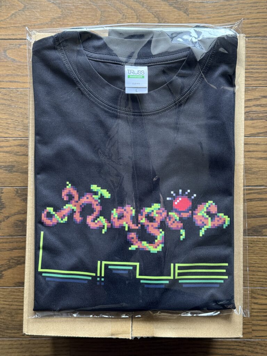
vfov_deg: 39.7
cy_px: 178
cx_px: 134
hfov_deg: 30.3
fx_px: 494
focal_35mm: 48
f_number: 1.78
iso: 250
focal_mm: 6.76
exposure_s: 1/60
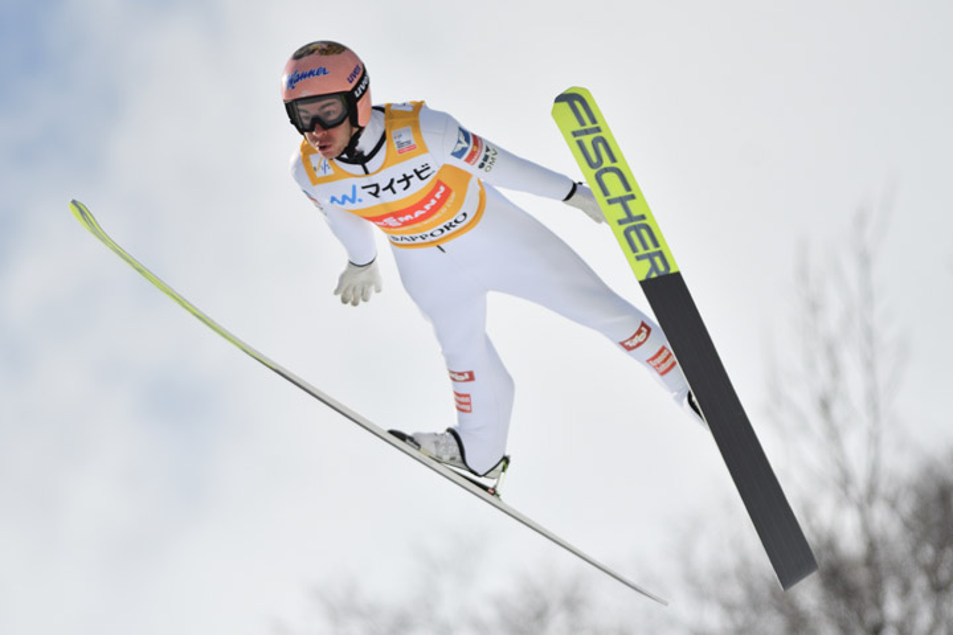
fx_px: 11912
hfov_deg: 4.6
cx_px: 476
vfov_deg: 3.1
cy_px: 318
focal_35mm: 450
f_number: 4
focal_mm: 300
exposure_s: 1/6400
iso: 200
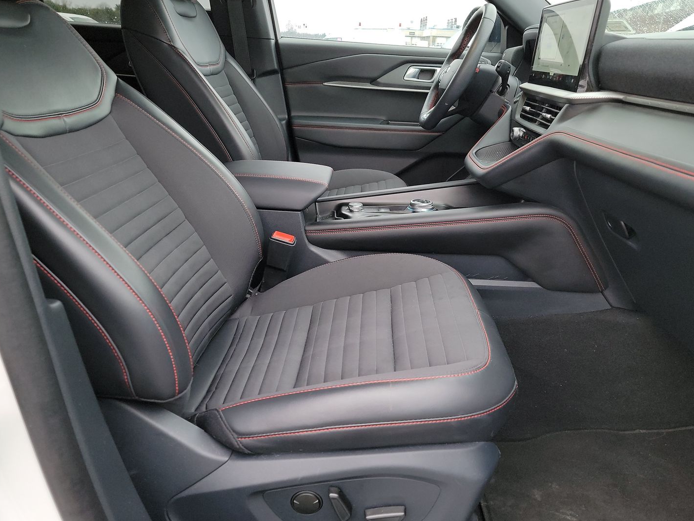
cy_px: 259
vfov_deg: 51.4
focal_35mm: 27
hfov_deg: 65.3
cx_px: 360
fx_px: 541
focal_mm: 6.7
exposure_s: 1/59
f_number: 1.8
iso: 465
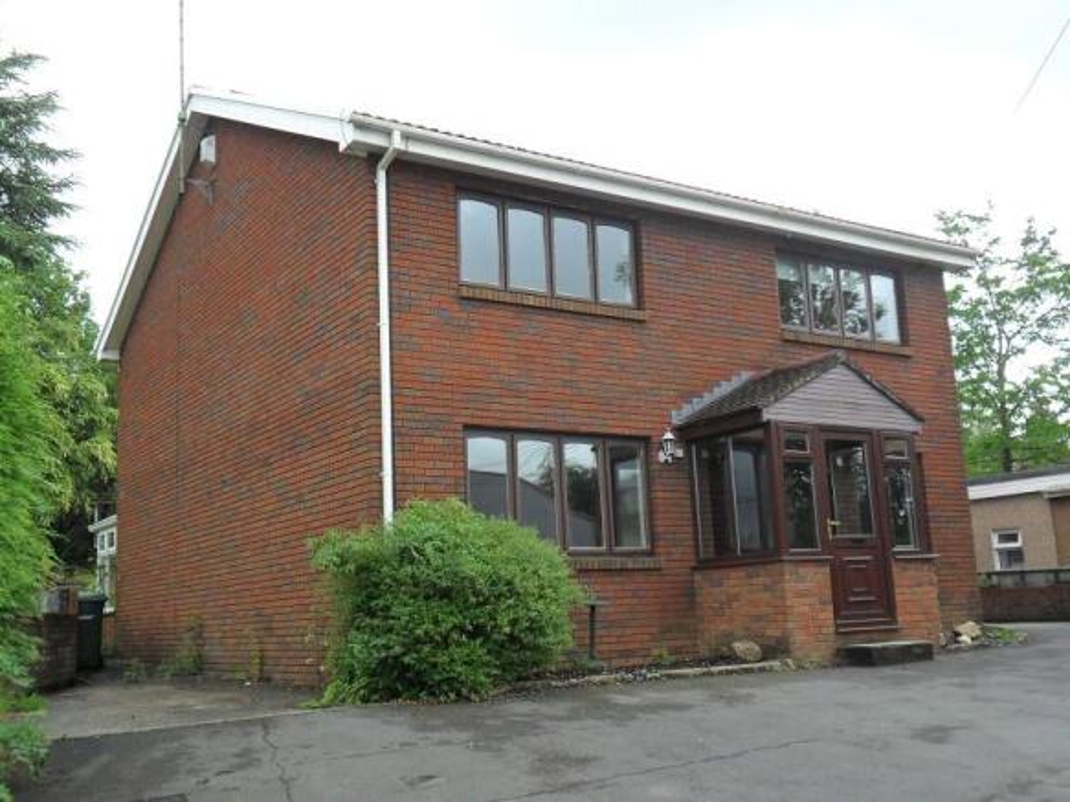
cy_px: 401
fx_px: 1143
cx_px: 535
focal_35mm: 37
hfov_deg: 50.1
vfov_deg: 38.7
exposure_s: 1/180
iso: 100
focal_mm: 6.6
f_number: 4
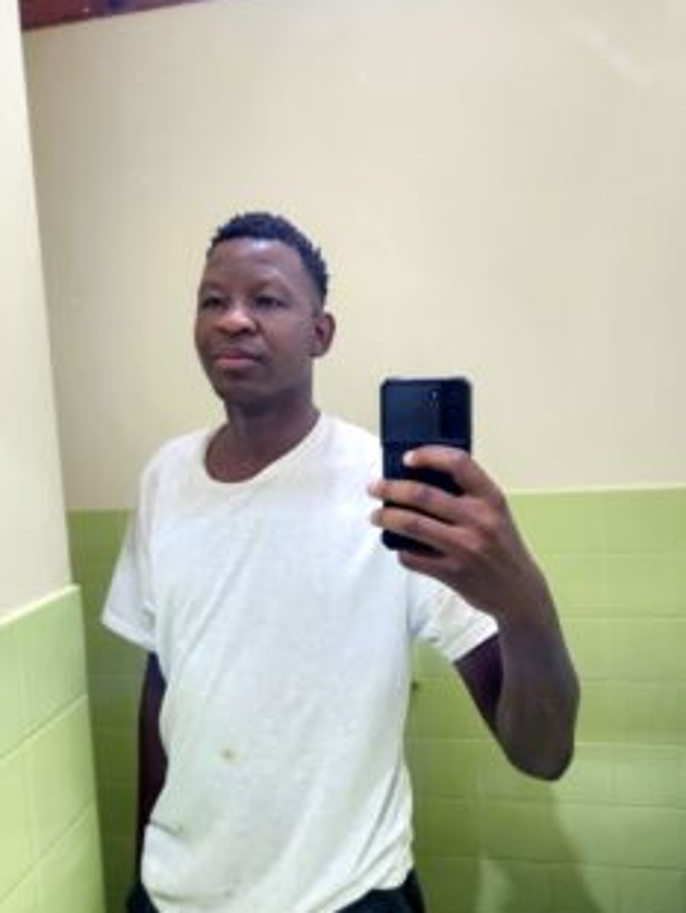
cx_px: 311
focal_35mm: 26
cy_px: 456
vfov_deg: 67.3
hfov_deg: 53.0
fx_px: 686
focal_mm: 5.4
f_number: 1.8
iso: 640
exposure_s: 1/33.4
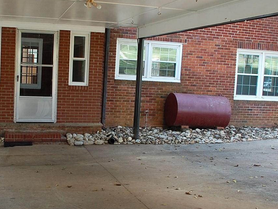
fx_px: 369
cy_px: 109
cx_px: 98
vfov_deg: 31.5
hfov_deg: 40.8
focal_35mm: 46
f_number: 4.5
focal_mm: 18
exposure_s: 1/80
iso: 400
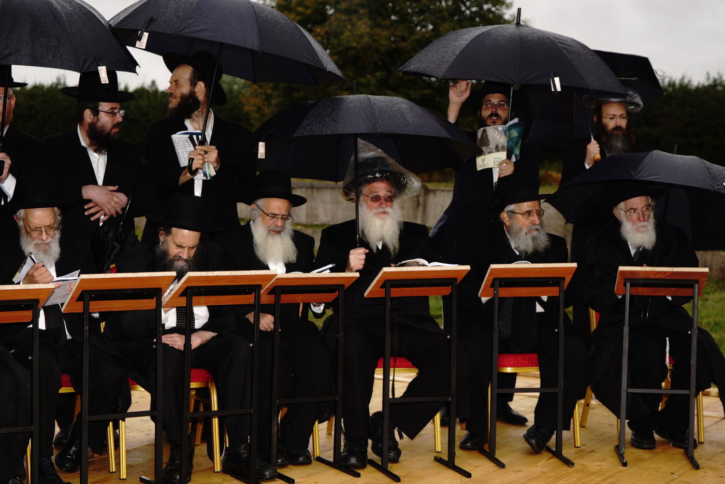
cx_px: 362
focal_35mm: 70
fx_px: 1410
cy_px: 242
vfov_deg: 19.5
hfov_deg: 28.8
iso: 50
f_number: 4
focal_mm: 47
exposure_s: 1/250
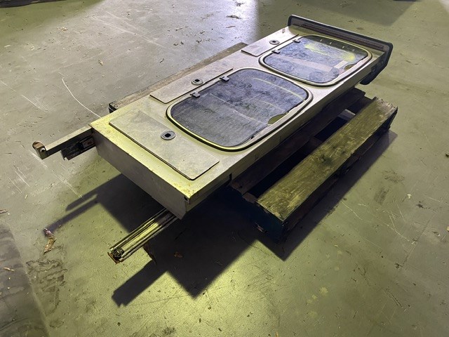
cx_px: 224
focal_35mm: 26
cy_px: 168
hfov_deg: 67.3
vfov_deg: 53.1
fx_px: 337
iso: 250
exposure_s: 1/50
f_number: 1.8
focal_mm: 4.25
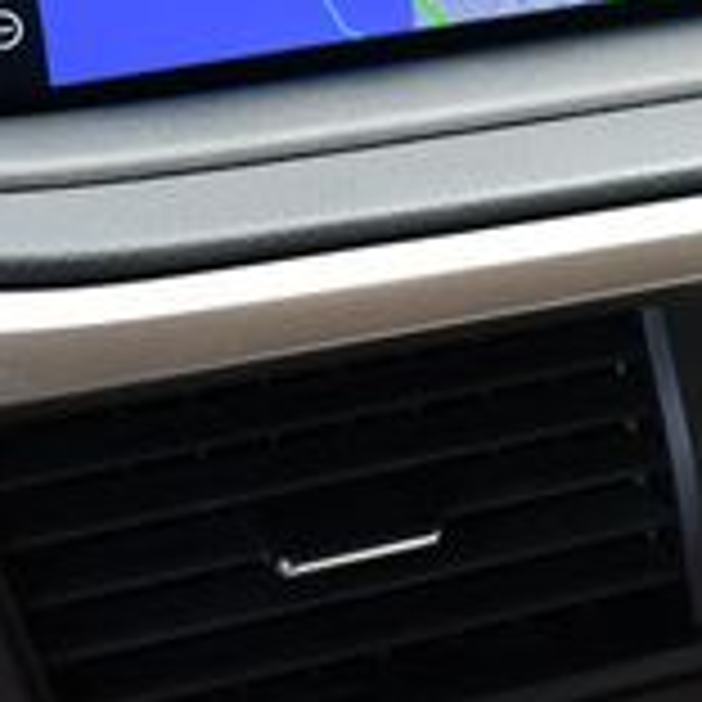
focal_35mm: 126
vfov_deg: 13.8
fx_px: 2891
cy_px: 198
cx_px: 752
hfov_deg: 13.6
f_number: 3.5
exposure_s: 1/250
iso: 500
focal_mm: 18
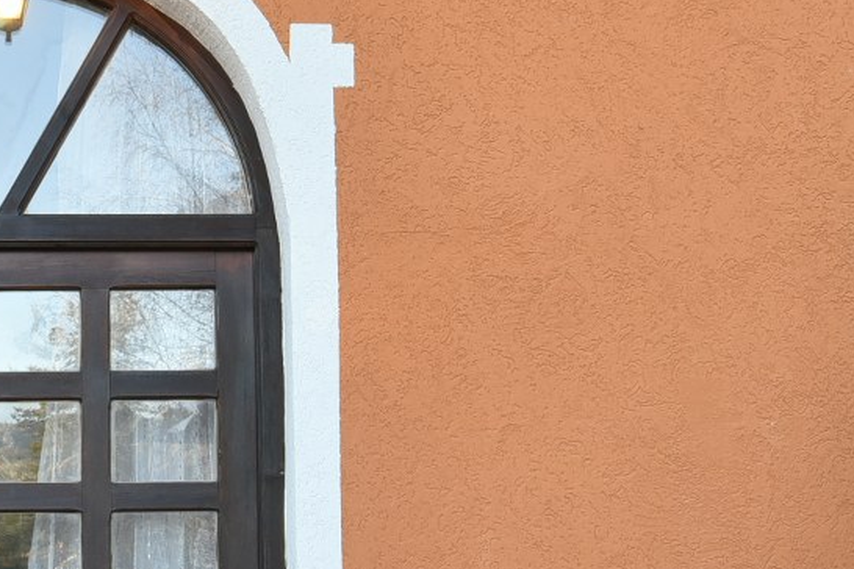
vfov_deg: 18.0
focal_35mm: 75
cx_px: -41
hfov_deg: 25.4
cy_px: 488
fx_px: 1779
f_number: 10
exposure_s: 1/80
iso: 1000
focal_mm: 26
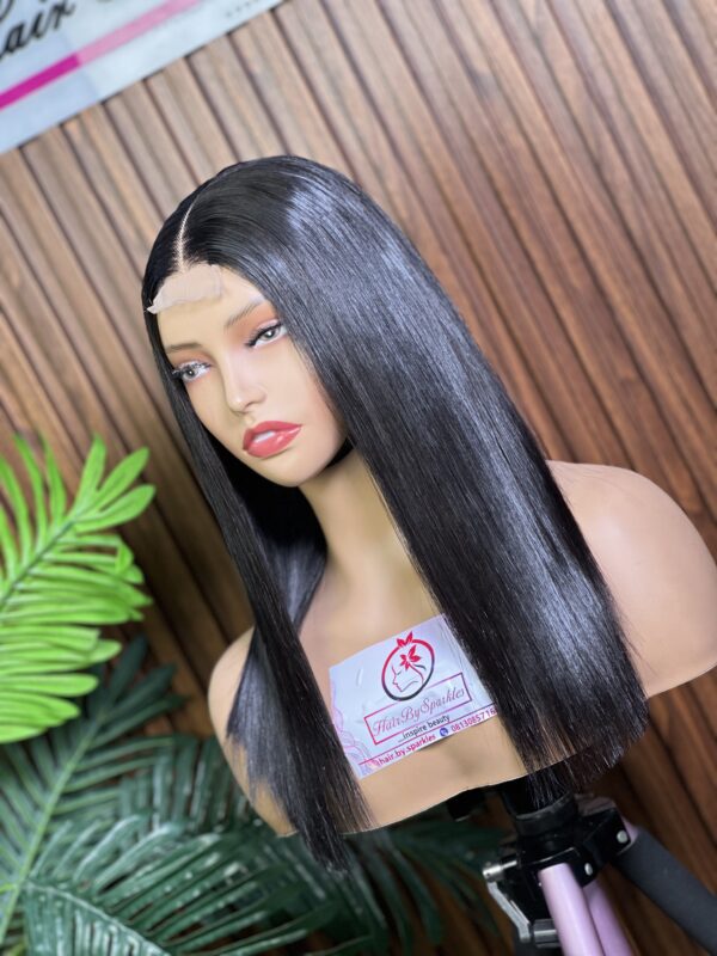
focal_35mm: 77
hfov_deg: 19.1
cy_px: 478
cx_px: 358
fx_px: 2127
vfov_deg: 25.3
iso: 125
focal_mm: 9
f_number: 2.8
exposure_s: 1/100
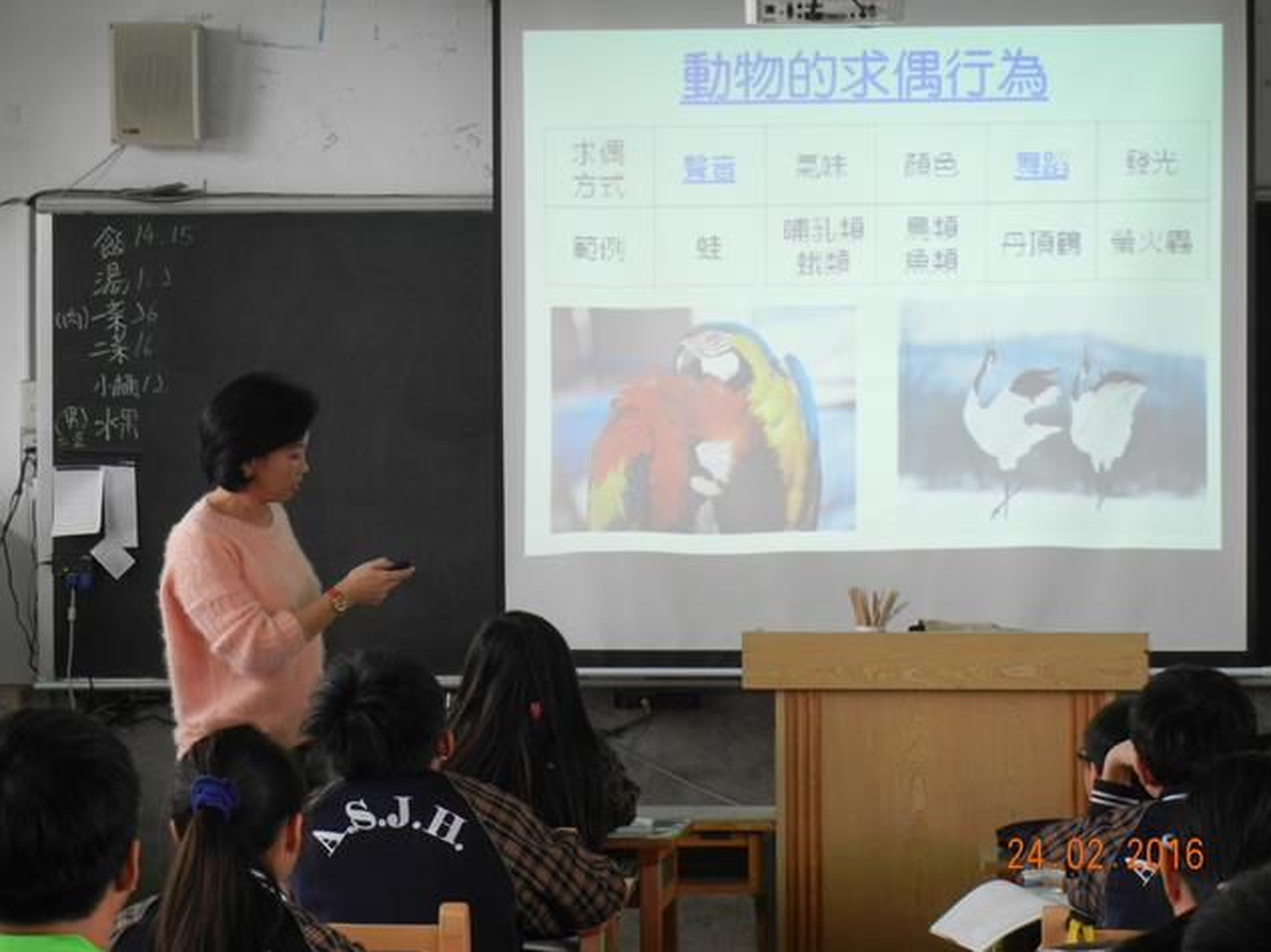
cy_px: 473
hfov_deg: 19.1
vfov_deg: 14.4
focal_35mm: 103
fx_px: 3780
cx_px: 640
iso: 640
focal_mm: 18.3
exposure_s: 1/38
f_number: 4.5
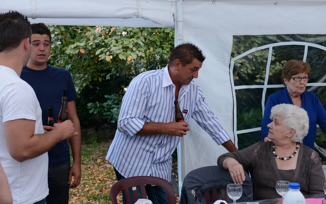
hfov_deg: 40.3
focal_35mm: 50
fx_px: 444
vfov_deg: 25.8
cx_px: 164
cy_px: 104
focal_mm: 48
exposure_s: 1/125
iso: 1250
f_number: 5.6
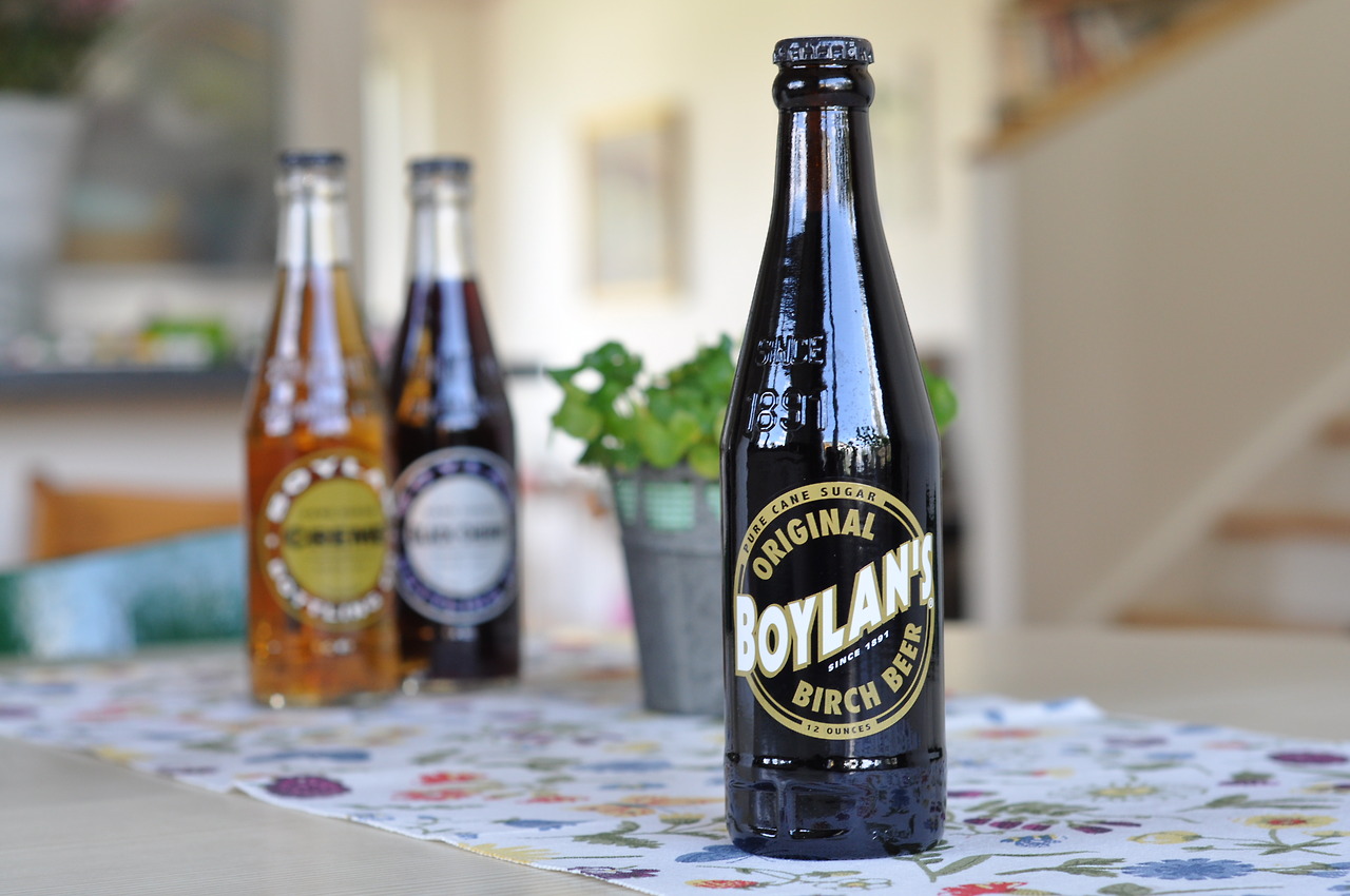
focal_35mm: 75
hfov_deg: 27.0
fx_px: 2809
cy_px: 448
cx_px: 675
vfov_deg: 18.1
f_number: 4.5
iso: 400
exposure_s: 1/80
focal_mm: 50
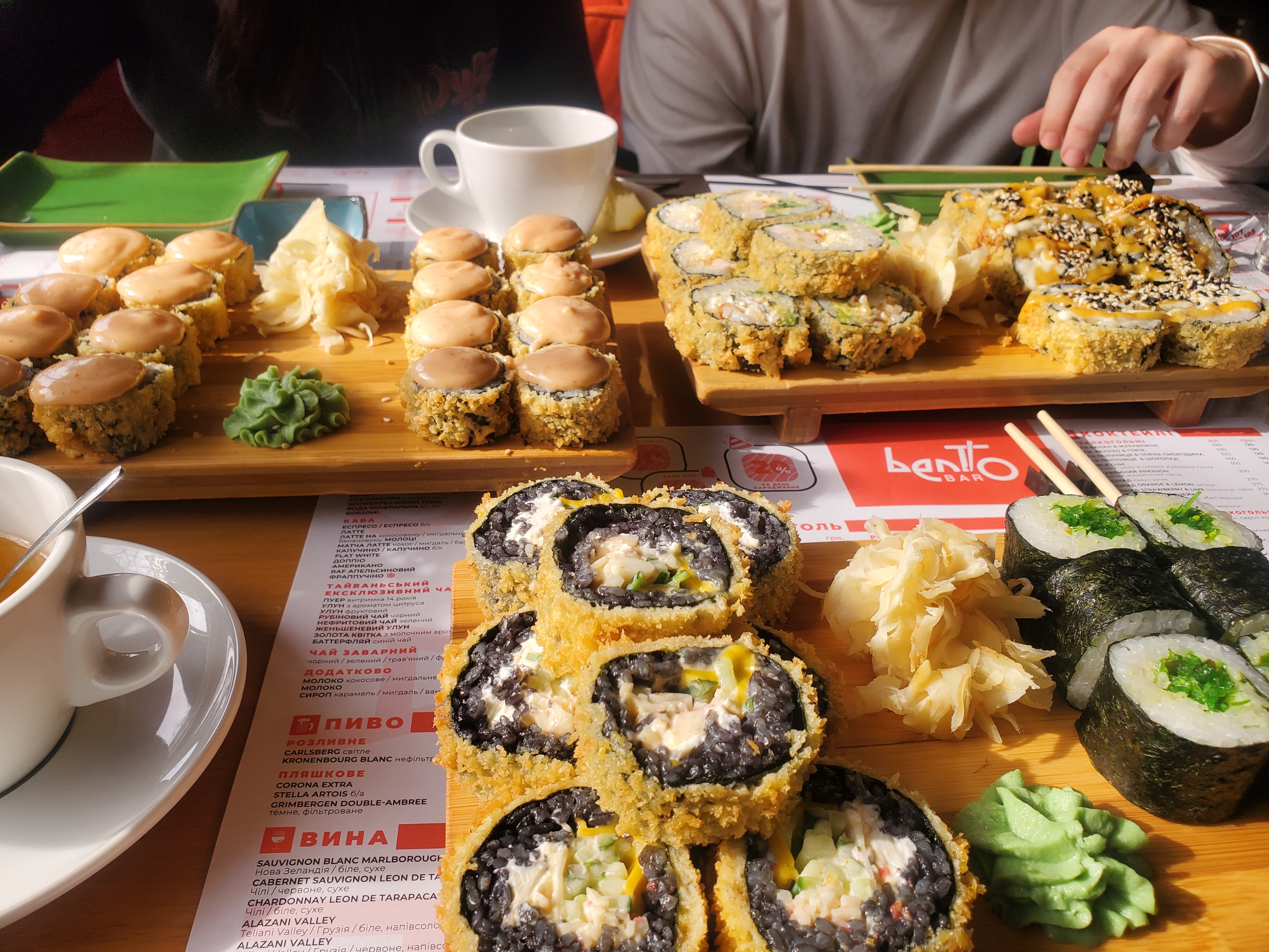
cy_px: 476
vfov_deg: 53.1
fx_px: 953
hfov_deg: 67.3
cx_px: 634
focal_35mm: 26
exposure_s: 1/100
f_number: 2.4
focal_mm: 4.3
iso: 64
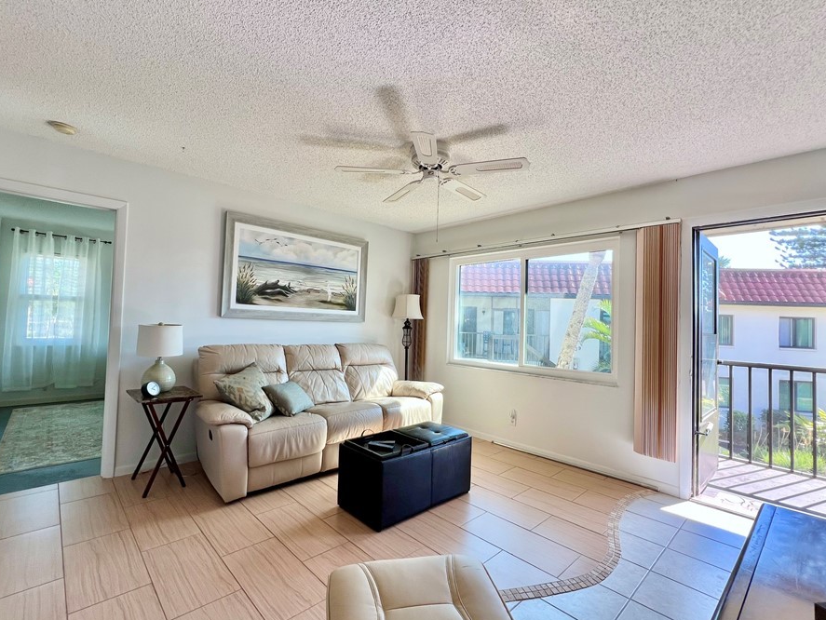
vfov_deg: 81.8
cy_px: 313
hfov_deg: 98.1
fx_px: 358
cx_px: 394
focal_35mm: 15
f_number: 1.8
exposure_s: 1/120
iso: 40
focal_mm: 1.57
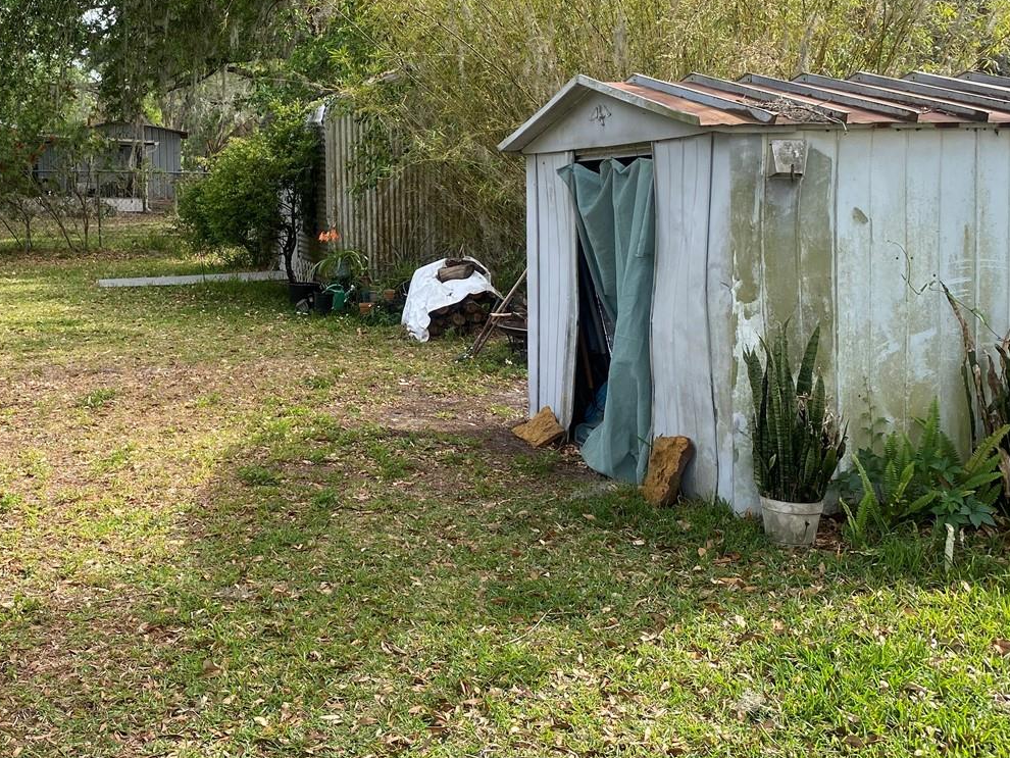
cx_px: 327
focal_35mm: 42
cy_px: 262
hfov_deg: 44.1
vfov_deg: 34.1
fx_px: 1226
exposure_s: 1/546
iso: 32
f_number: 1.8
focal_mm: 4.25
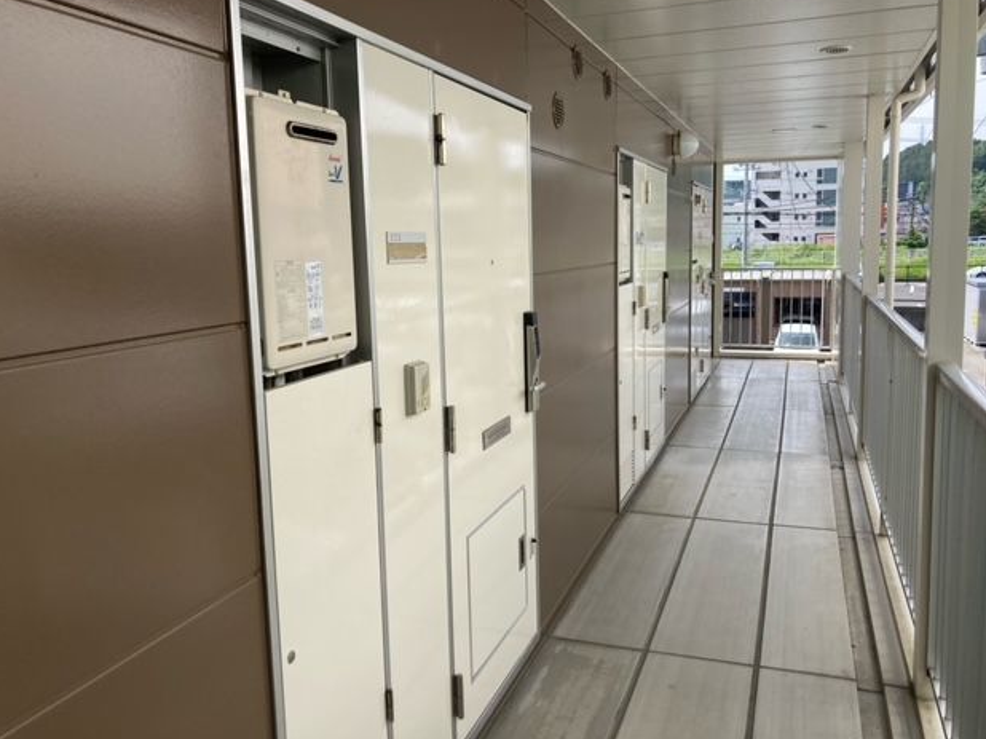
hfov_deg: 61.7
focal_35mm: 29
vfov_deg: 48.2
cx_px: 504
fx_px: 826
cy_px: 359
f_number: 1.8
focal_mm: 3.99
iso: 20
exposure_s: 1/750
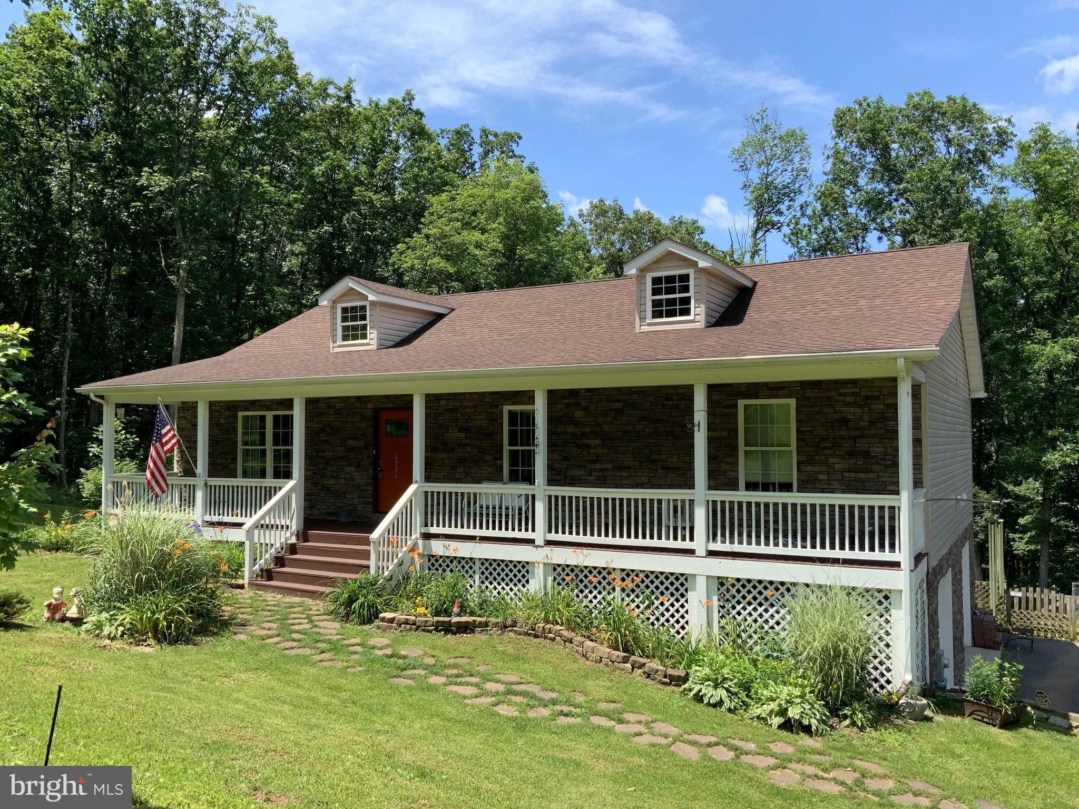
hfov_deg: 61.7
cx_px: 540
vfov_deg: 48.2
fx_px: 904
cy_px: 404
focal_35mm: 29
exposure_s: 1/1144
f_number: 1.8
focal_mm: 3
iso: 16
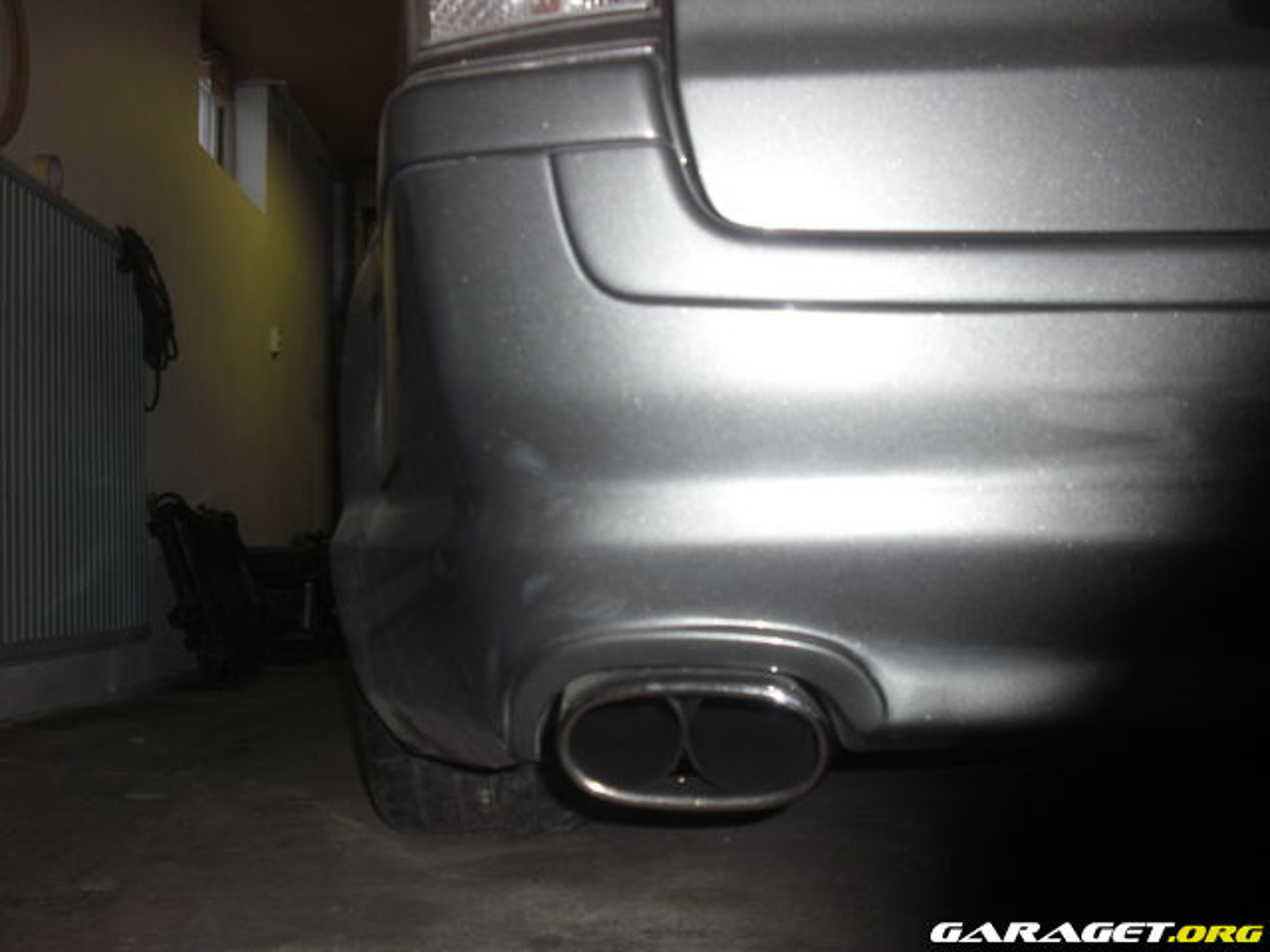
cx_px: 635
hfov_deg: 49.0
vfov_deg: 37.7
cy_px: 476
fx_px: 1394
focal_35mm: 38
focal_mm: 6.2
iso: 100
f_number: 2.8
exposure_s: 1/60
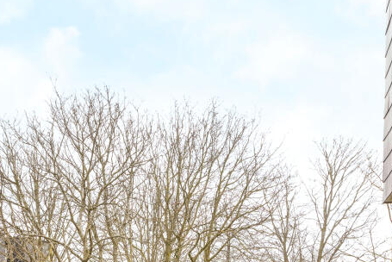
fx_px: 392
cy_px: 283
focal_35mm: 36
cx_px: 162
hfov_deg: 52.8
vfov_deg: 32.7
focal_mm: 16
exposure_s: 1/80
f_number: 8
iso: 320
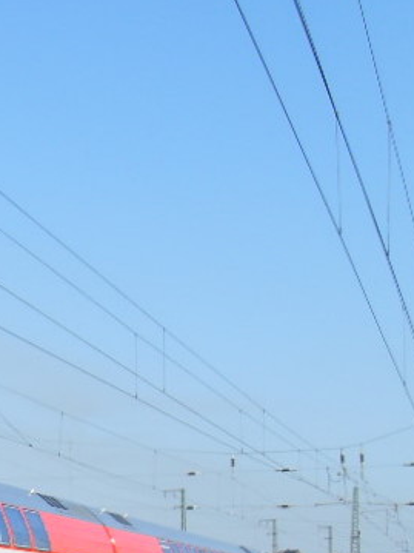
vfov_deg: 19.8
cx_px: -205
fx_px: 1548
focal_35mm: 97
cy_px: 522
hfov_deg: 14.3
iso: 80
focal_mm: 6.3
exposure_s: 1/180
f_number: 7
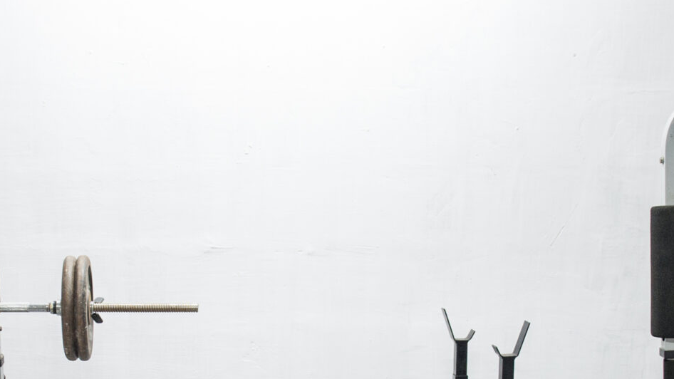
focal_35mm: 68
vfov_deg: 17.4
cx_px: 244
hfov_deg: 30.8
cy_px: 372
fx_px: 1215
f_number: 3.5
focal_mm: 24
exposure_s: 1/50
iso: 400
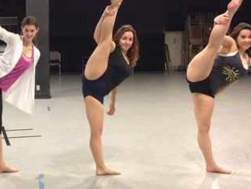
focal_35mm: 71
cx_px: 54
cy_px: 76
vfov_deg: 20.7
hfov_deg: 26.9
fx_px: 515
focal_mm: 4.28
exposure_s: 1/17
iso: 400
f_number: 2.4
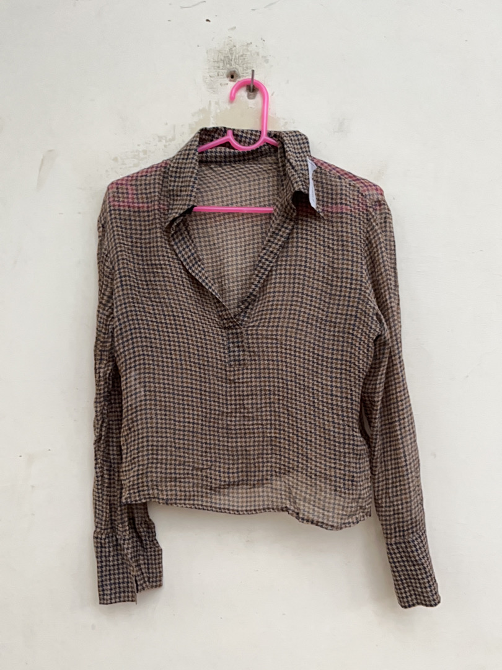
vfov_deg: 65.3
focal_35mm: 27
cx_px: 251
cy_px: 335
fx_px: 522
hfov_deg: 51.4
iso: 200
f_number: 1.6
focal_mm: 5.1
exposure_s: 1/100
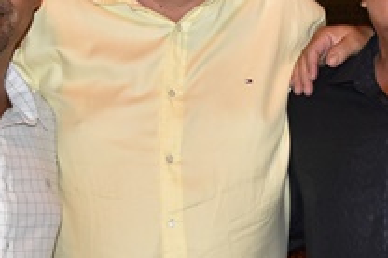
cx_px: 332
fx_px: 1430
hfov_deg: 15.3
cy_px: 188
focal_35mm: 133
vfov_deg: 10.3
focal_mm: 23
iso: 1250
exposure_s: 1/100
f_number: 5.6
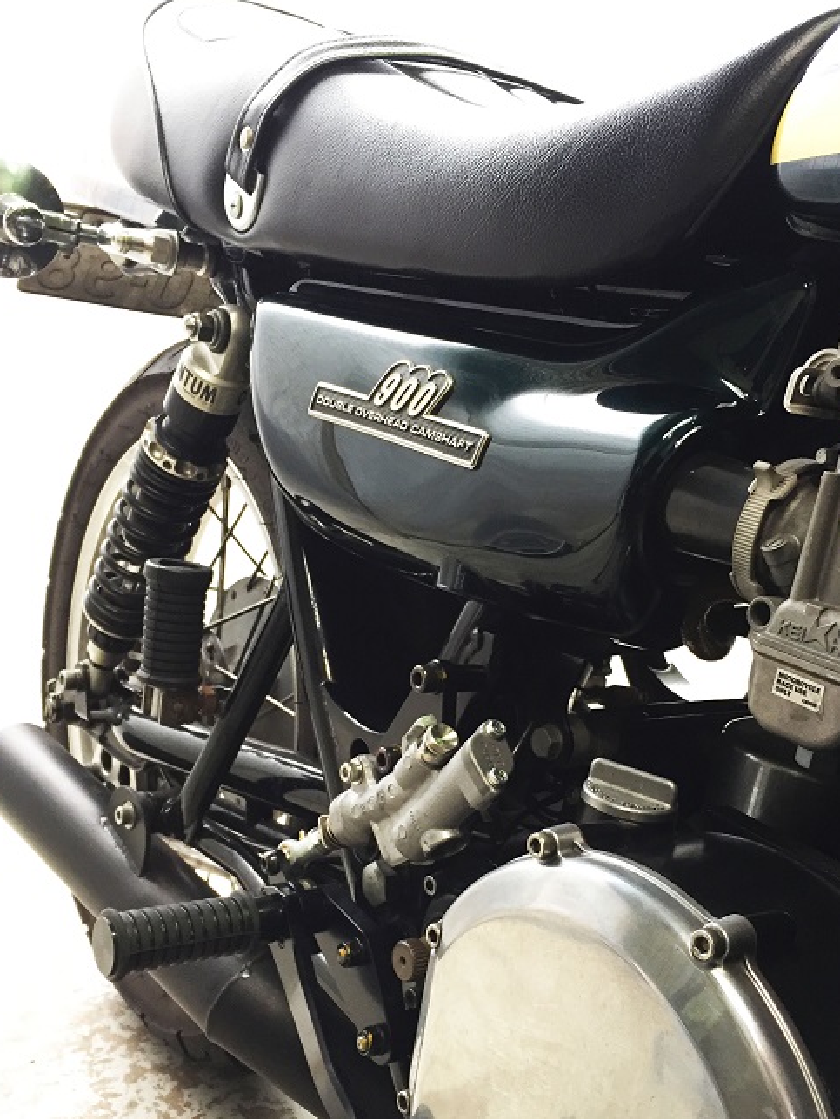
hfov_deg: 39.6
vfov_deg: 51.0
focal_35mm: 36
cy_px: 678
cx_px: 470
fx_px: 1165
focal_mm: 4.15
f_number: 2.2
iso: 100
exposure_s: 1/30
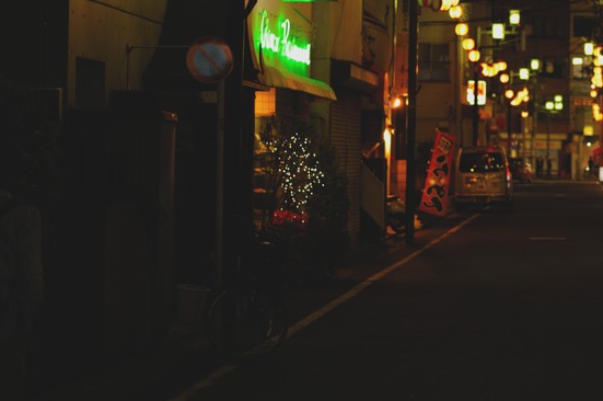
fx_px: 1556
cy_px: 93
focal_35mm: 93
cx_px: 548
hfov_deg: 21.4
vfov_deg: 14.6
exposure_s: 1/80
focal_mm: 50
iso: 450
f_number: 1.8
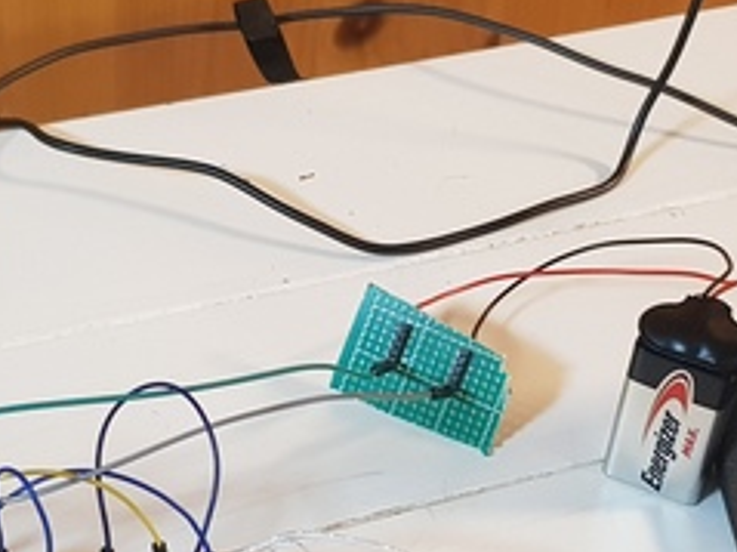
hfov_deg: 23.5
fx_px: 1766
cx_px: 308
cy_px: 369
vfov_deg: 17.7
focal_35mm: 83
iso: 250
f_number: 1.7
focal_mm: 4.3
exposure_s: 1/20
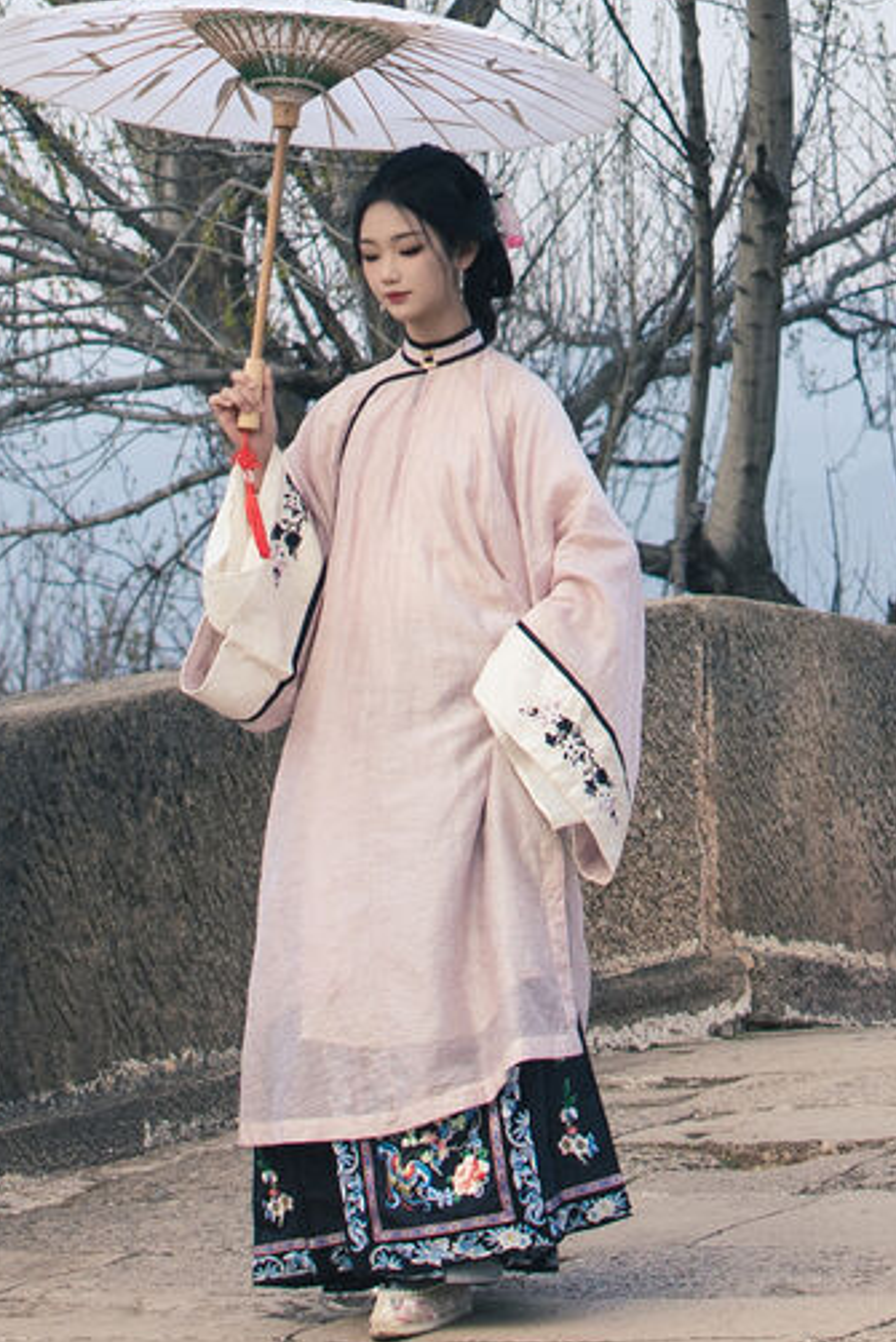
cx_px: 840
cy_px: -626
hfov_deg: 5.1
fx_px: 10035
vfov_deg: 7.5
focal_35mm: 269
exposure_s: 1/200
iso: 250
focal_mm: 75
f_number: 5
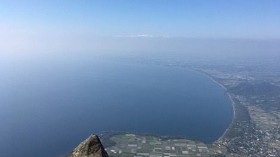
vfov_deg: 36.6
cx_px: 140
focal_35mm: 32
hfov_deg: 61.0
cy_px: 70
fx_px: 238
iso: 25
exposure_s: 1/2198
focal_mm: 4.15
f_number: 2.2
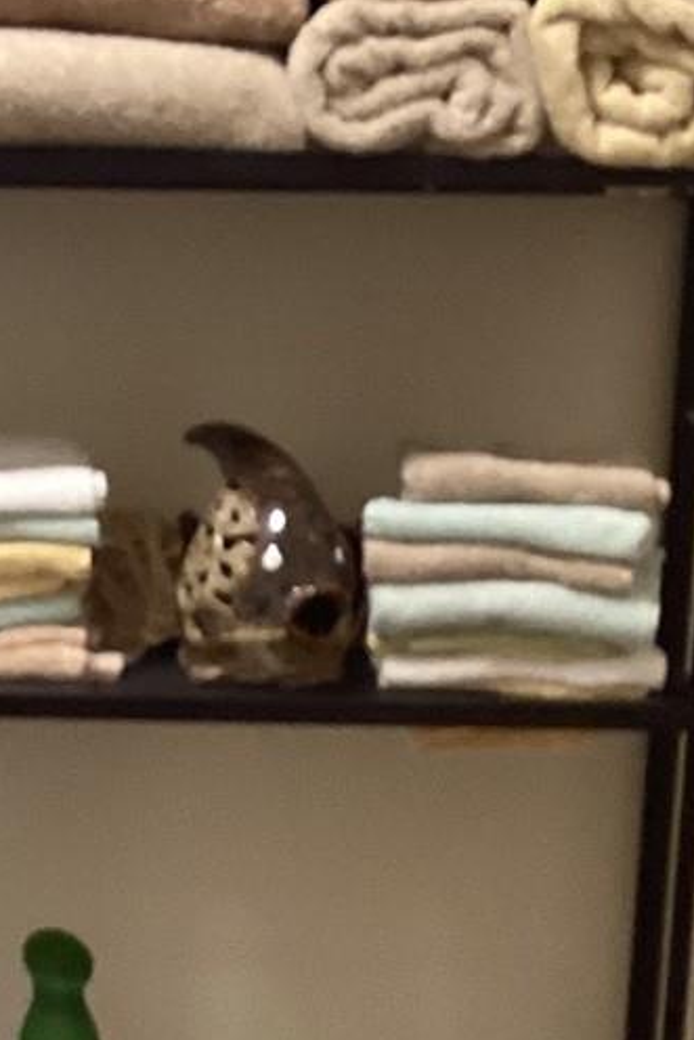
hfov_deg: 13.1
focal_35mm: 104
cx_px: 61
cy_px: 1178
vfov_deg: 18.8
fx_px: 3005
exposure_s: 1/60
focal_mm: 3.3
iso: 320
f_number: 2.4
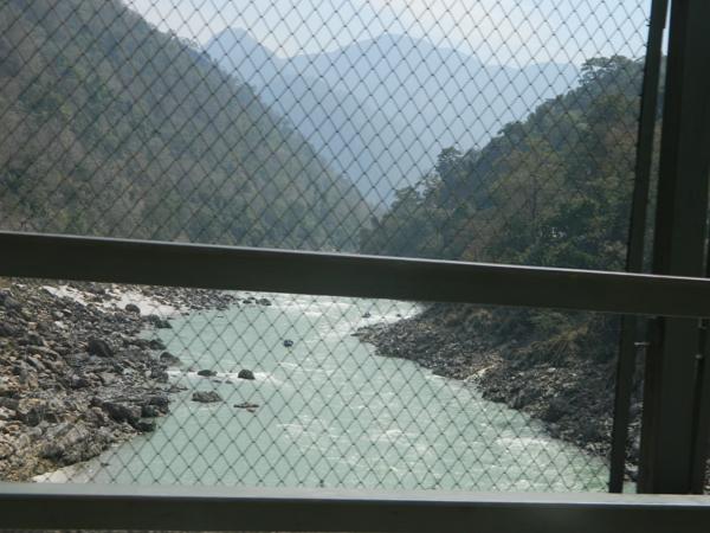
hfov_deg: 33.8
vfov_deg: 25.7
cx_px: 355
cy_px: 266
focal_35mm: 57
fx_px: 1169
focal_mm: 10.2
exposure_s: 1/800
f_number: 3.8
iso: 80
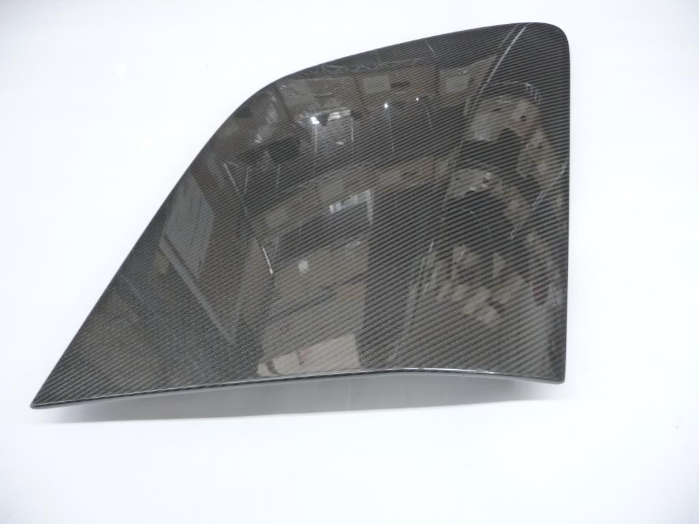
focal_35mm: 28
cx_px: 350
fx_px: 565
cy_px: 262
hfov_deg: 63.4
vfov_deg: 49.7
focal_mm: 4.7
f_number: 3.3
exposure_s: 1/20
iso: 400
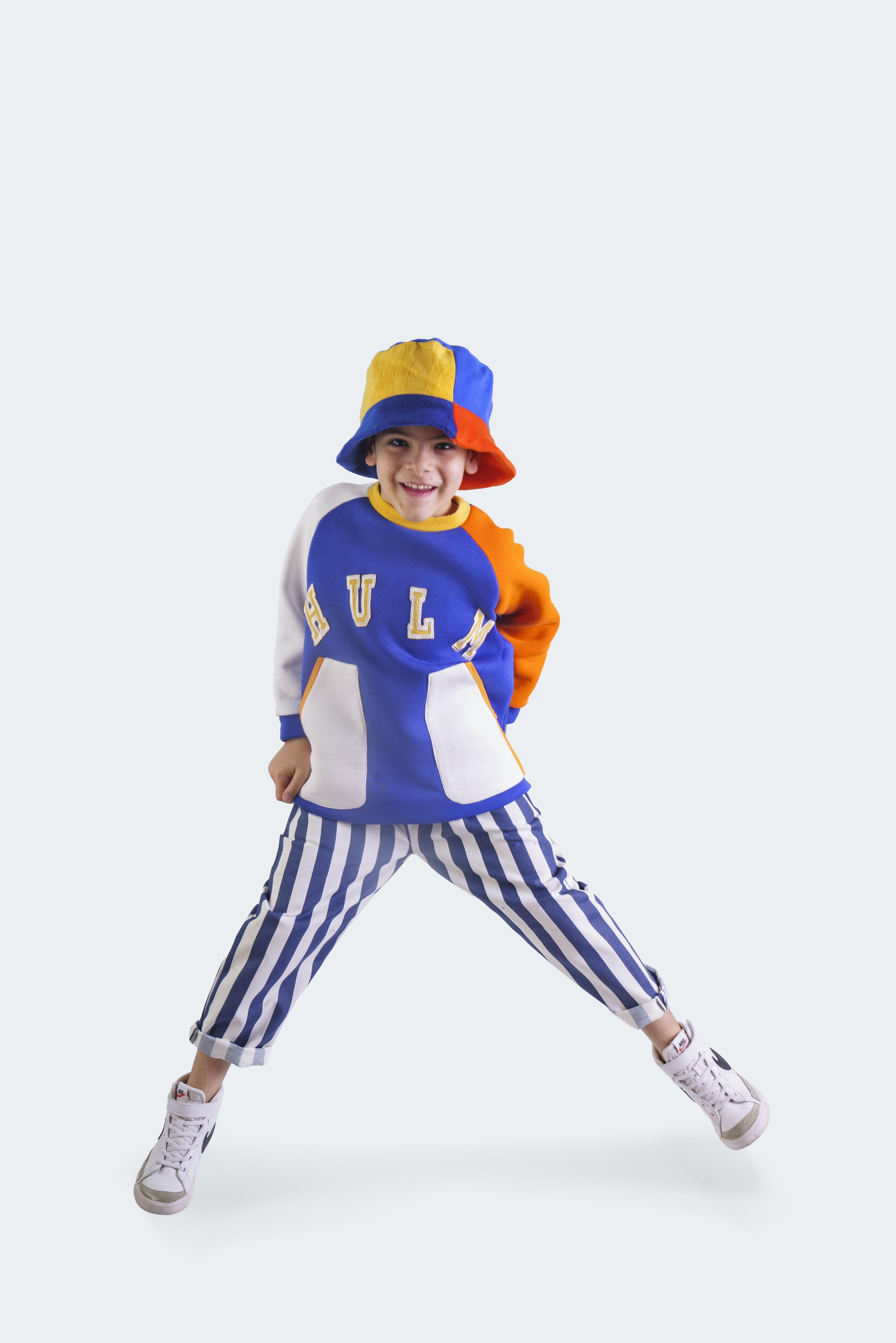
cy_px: 672
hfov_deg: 24.6
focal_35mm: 55
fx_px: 2052
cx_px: 448
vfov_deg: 36.2
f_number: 14
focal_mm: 55
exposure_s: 1/250
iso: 100
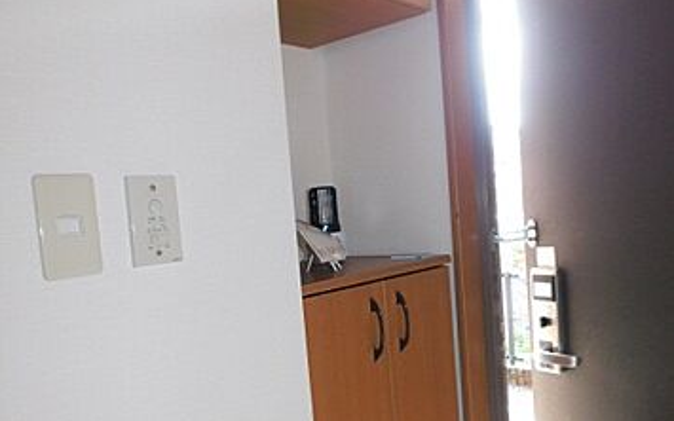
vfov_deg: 38.1
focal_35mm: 33
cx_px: 338
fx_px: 606
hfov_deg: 58.1
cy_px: 262
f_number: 3
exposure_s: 1/30
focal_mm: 4
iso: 200
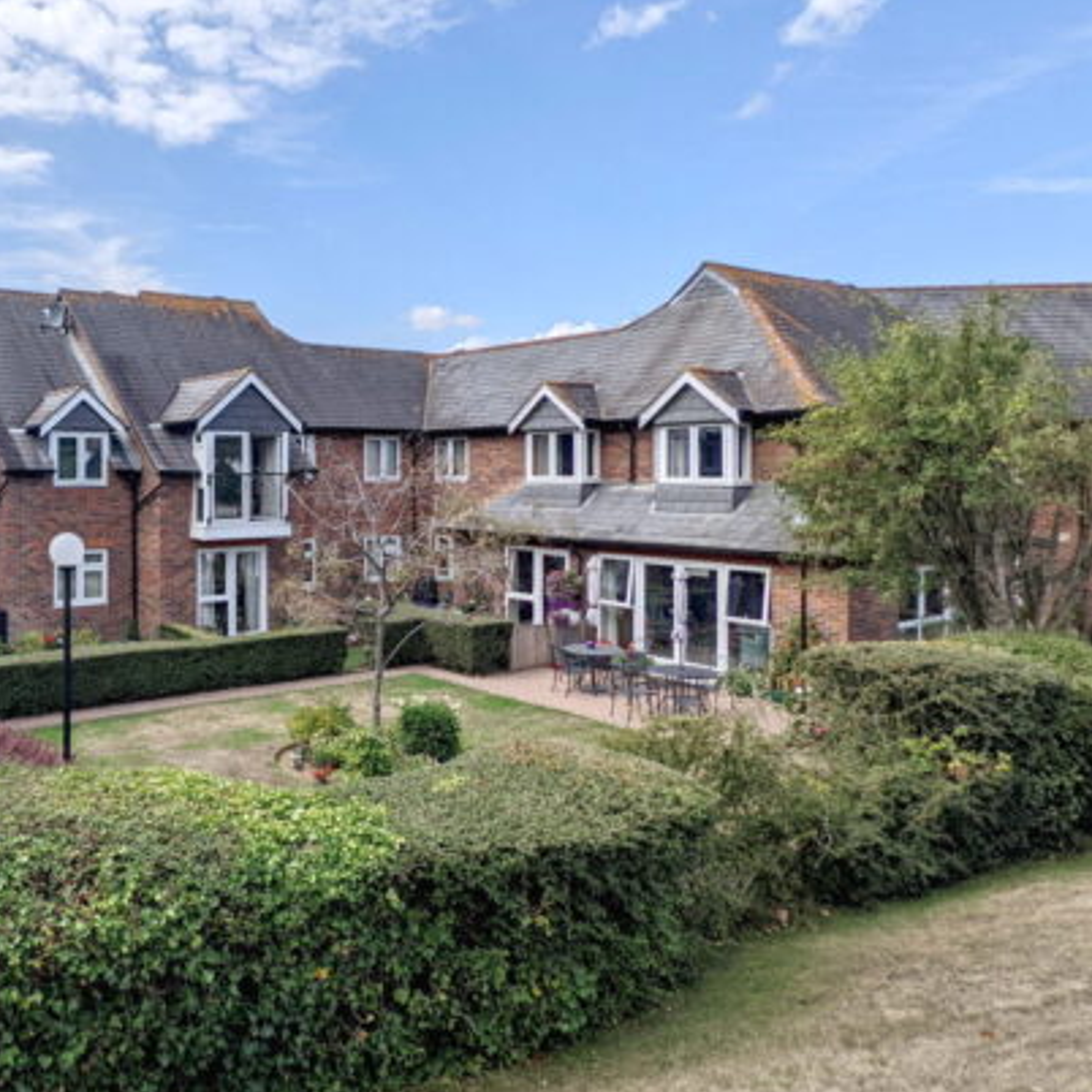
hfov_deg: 55.2
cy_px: 467
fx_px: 964
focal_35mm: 27
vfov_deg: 58.8
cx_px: 228
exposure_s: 1/1776
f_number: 2.2
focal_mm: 2.22
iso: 37
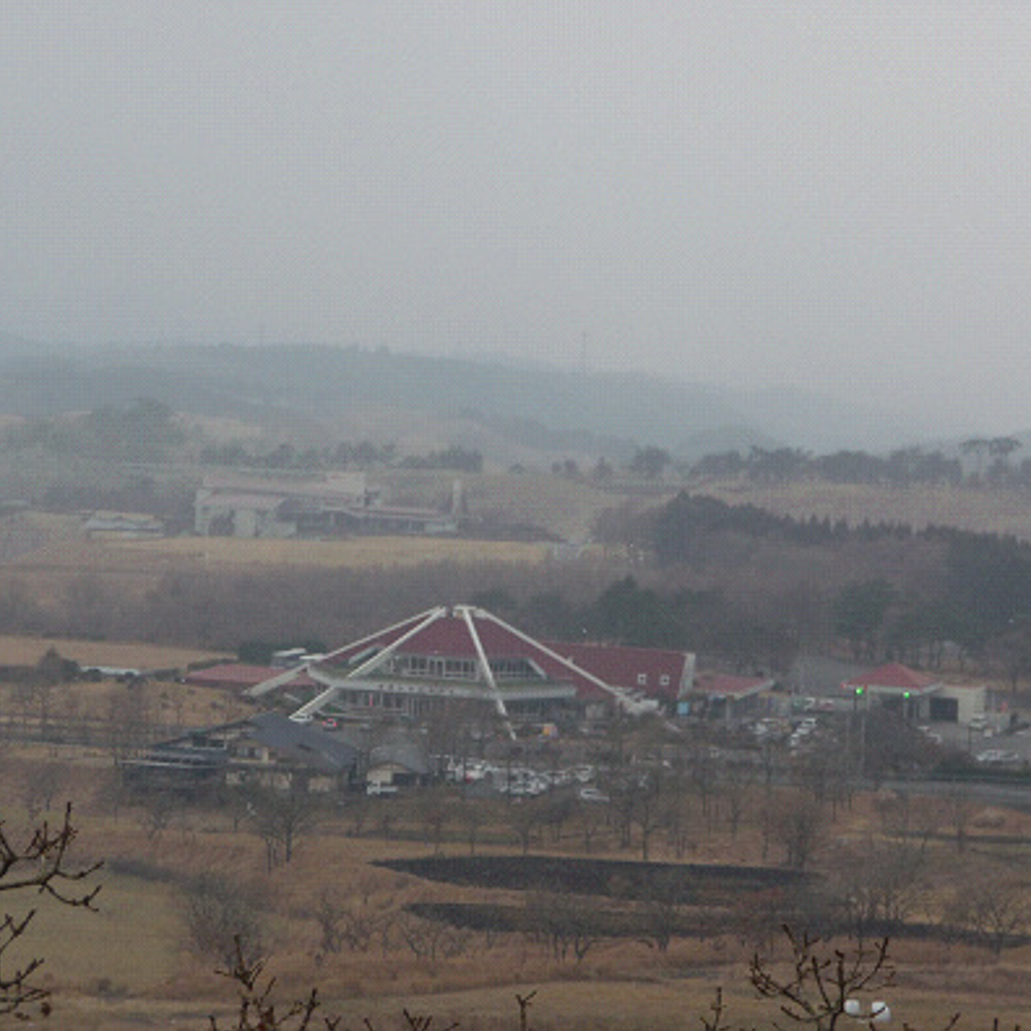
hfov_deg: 10.0
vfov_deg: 10.0
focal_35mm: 174
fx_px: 5863
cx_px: 489
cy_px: 516
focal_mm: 25.2
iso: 100
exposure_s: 1/125
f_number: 4.8
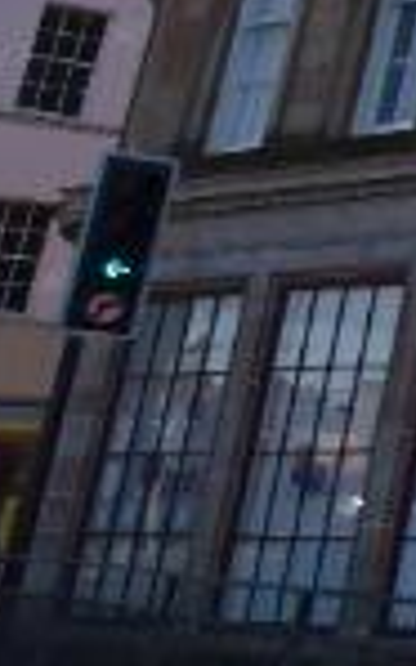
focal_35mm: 105
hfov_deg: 7.1
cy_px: -163
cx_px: 1861
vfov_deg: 18.6
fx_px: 1907
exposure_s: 1/200
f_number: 7.1
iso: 100
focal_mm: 10
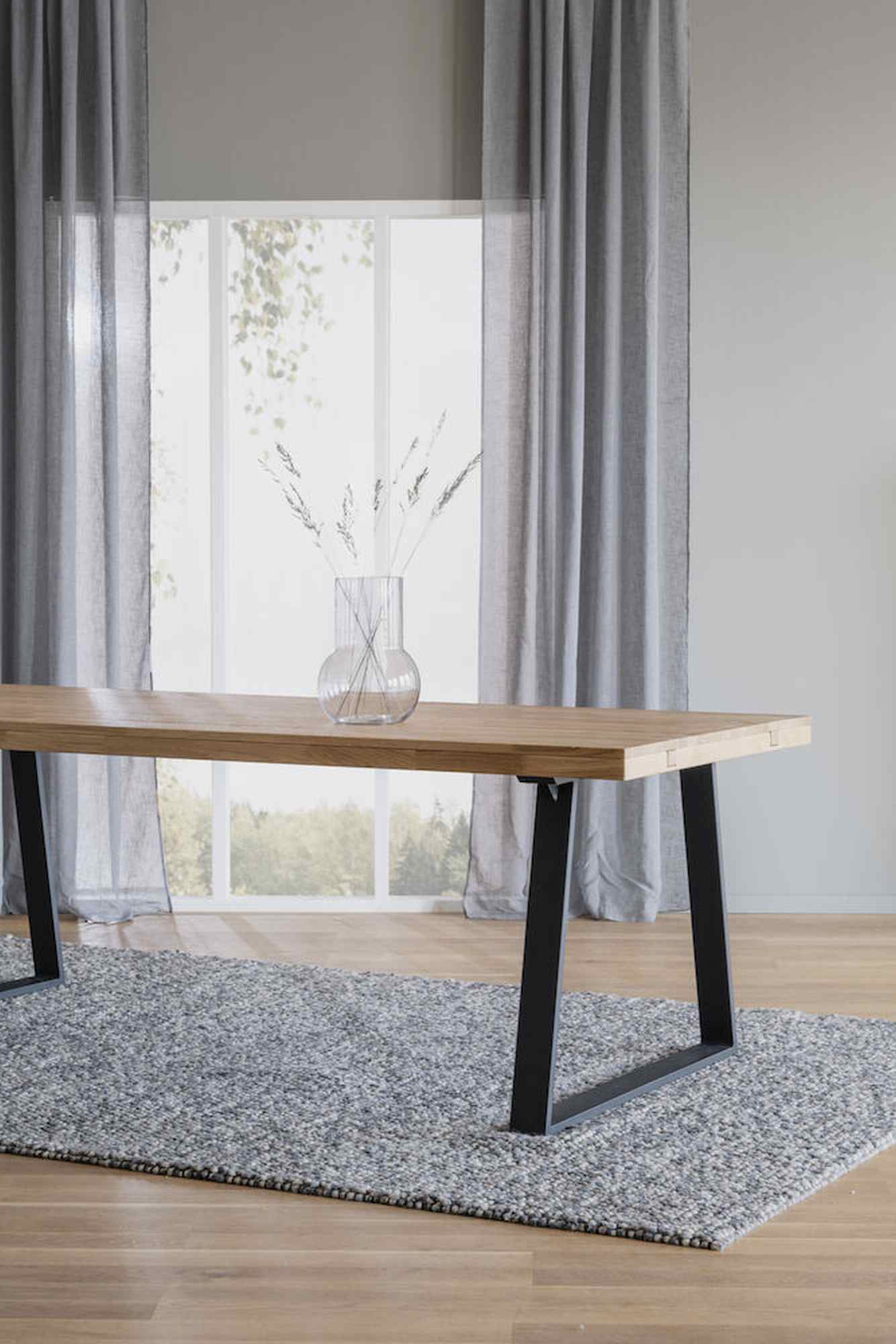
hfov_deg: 19.5
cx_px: 448
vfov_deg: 28.8
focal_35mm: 70
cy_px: 672
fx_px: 2612
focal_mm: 70
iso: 160
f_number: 10
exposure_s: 1/6
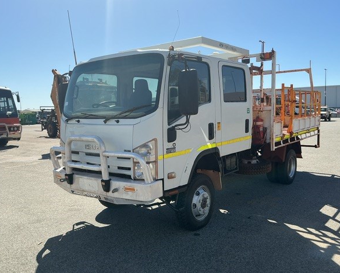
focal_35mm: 31
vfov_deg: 47.2
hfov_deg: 57.1
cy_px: 139
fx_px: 312
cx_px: 179
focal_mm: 3
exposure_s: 1/2320
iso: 25
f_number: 1.8
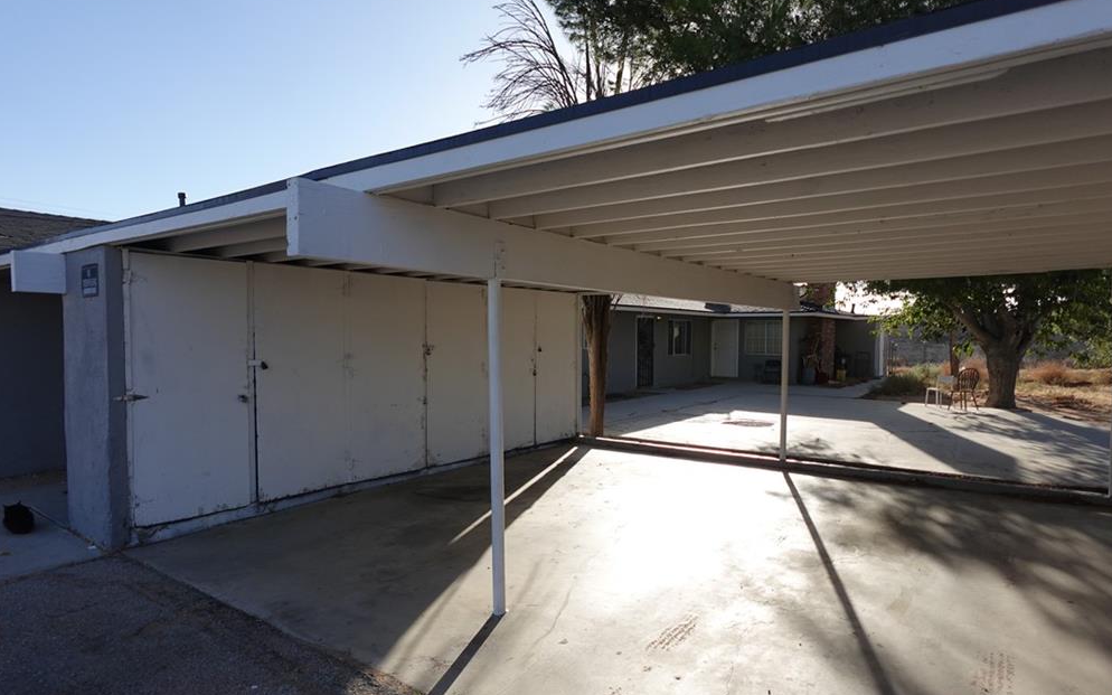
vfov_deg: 57.2
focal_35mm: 21
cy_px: 365
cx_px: 550
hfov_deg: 82.3
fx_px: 636
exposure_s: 1/2500
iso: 125
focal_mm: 7.6
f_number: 2
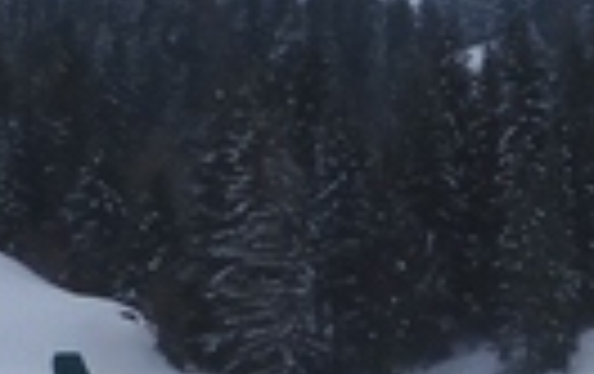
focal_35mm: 183
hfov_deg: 10.8
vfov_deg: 7.1
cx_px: 1008
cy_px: 568
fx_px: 2968
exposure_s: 1/1600
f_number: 4.5
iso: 100
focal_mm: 4.3
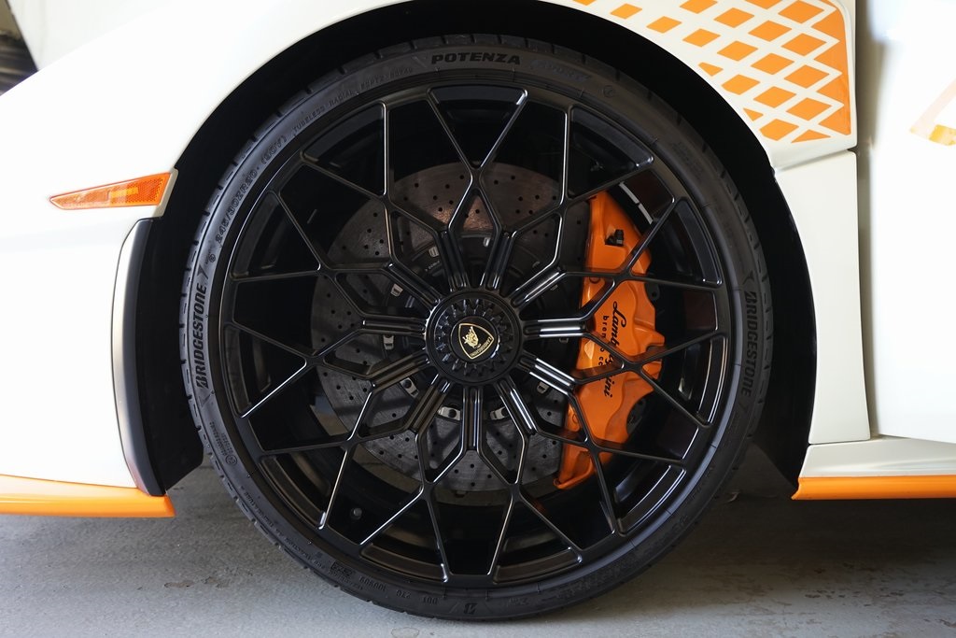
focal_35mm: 37
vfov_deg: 36.0
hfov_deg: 51.9
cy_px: 319
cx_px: 478
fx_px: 983
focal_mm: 37
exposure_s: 1/30
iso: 800
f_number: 5.6
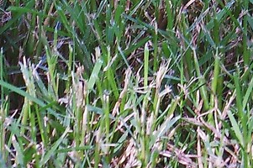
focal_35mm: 838
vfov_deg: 1.6
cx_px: 396
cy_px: -60
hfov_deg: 2.5
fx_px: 5883
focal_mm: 70
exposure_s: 1/30
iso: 200
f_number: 7.1
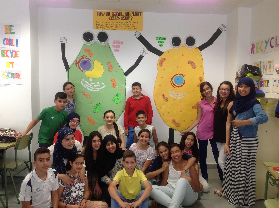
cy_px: 104
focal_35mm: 35
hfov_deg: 52.7
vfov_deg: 40.6
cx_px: 140
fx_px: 282
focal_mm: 4.28
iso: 50
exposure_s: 1/20
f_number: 2.4
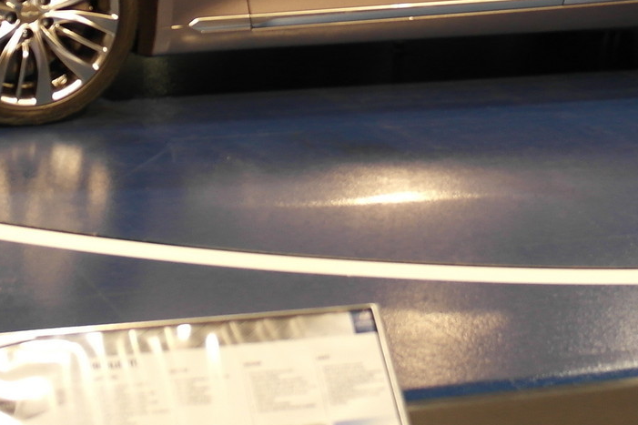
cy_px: -106
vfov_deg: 12.4
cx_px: 355
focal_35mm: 107
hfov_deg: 19.1
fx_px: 1896
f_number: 3.5
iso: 400
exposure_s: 1/50
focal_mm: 20
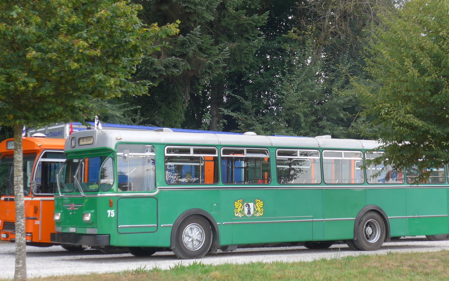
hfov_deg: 27.5
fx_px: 917
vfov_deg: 17.3
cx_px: 259
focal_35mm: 75
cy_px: 97
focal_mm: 12
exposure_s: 1/80
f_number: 3.5
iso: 80
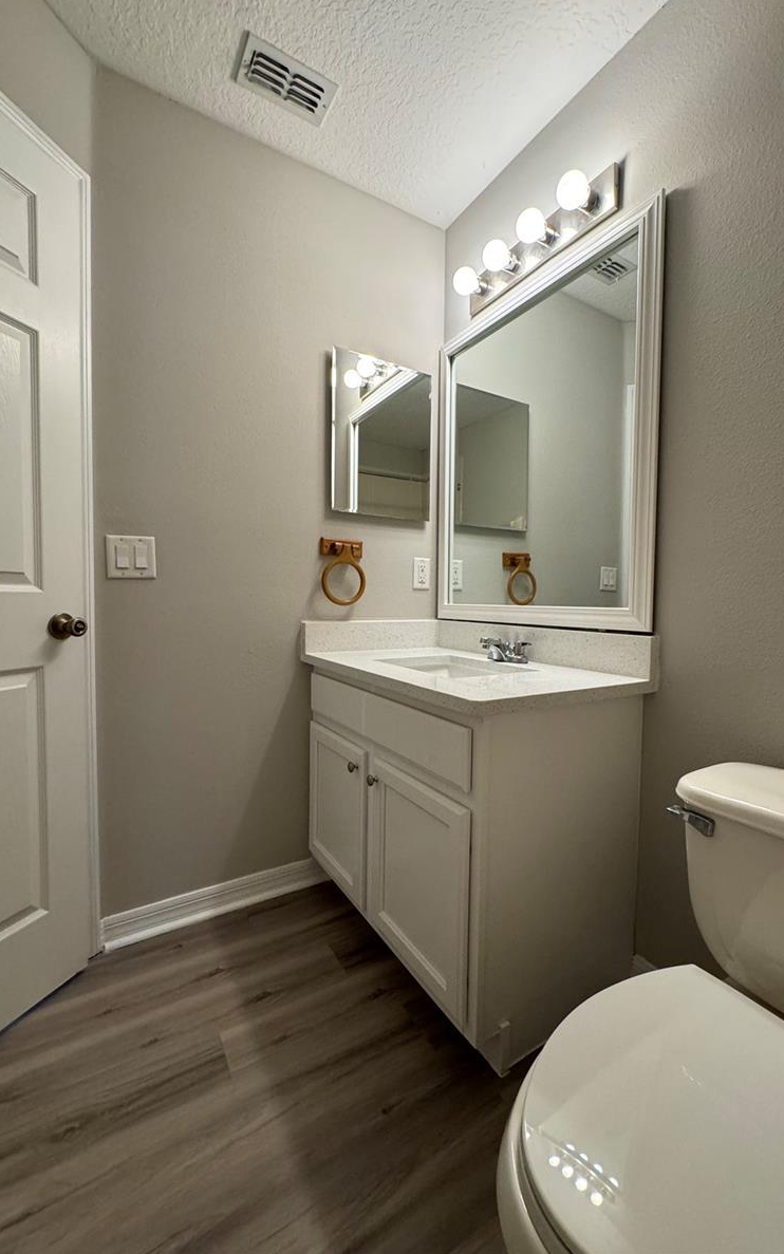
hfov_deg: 74.7
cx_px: 419
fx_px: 513
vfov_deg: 101.5
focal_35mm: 15
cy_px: 622
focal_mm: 2.22
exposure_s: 1/120
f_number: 2.2
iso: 320
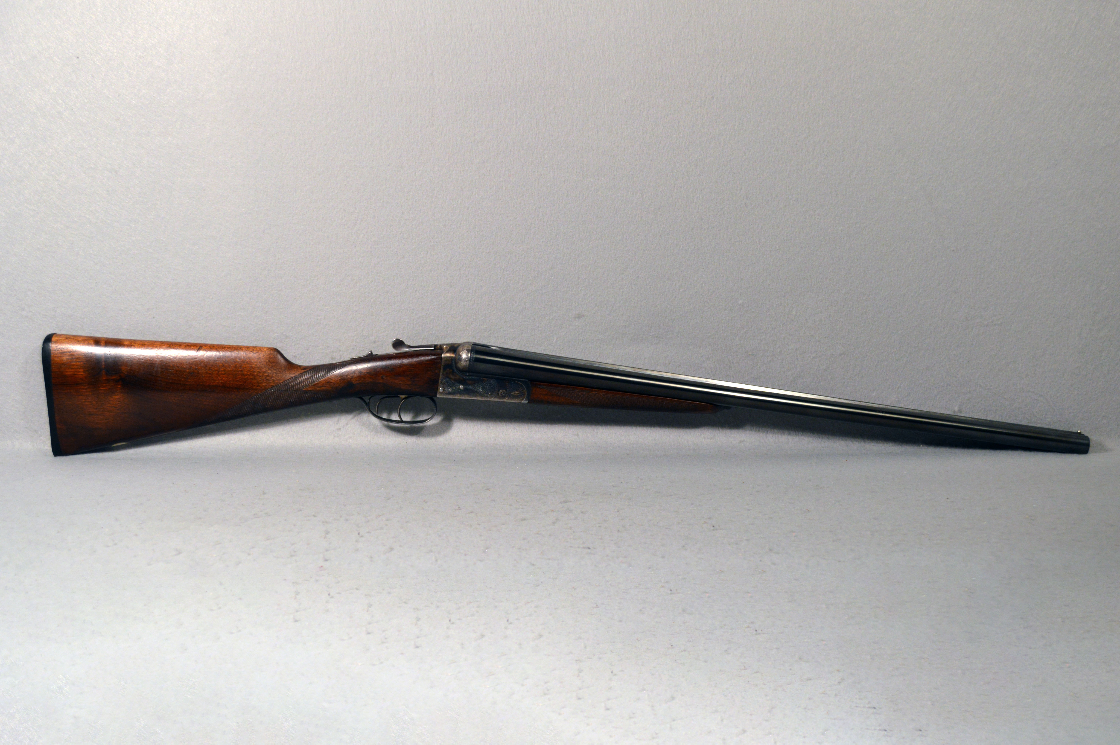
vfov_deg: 30.8
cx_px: 560
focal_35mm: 44
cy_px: 372
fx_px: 1352
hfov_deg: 45.0
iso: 400
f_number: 5
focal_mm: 29
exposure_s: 1/100
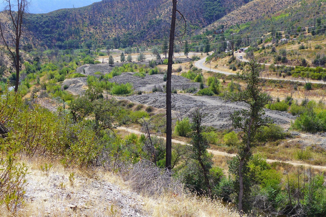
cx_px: 163
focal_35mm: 43
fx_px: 390
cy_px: 108
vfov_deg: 31.2
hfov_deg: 45.4
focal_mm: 8.4
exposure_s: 1/1000
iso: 80
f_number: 3.2
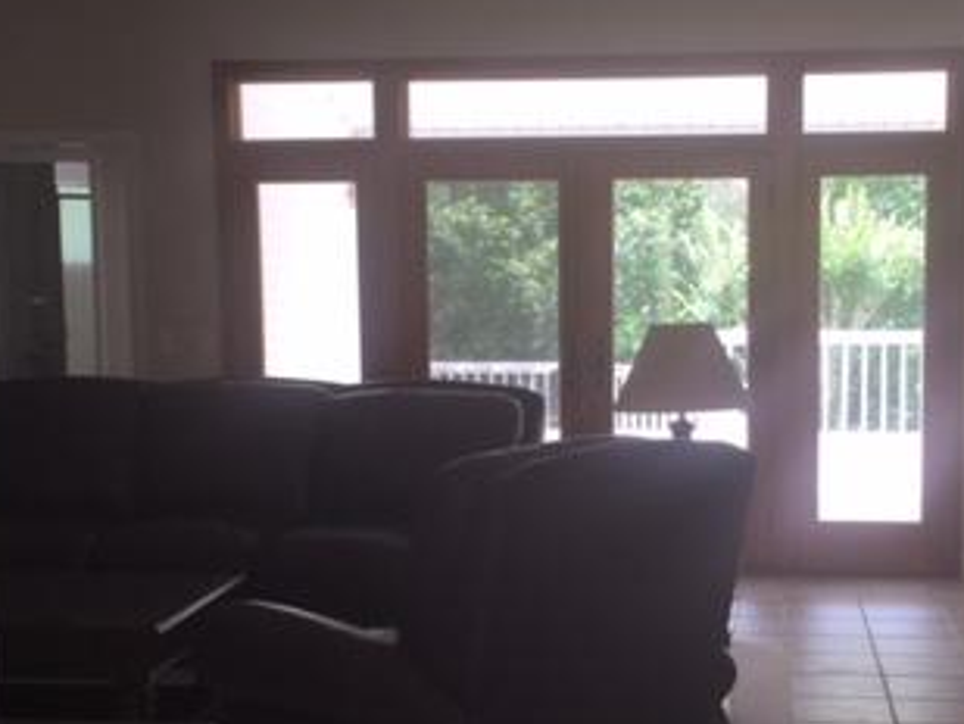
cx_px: 558
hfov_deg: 32.1
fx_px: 1672
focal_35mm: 60
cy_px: 459
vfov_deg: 24.4
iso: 32
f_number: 2.2
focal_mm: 4.15
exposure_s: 1/79
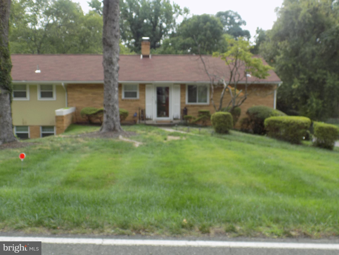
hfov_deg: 50.1
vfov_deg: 38.7
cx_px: 170
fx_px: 362
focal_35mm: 37
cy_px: 128
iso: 80
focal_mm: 6.6
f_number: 3.5
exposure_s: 1/250
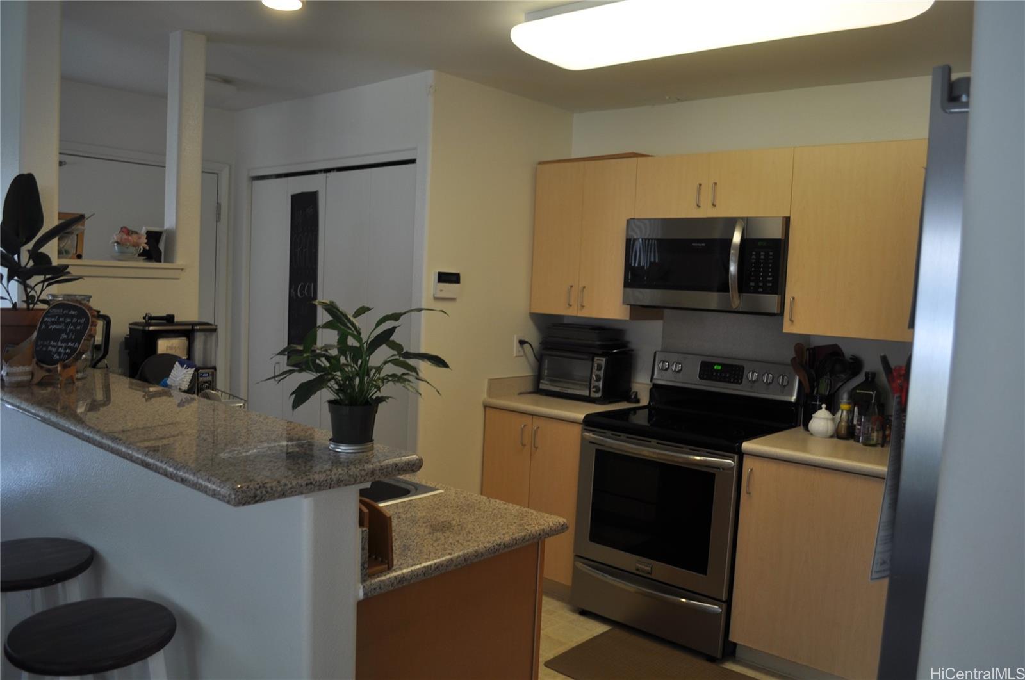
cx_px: 512
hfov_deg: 67.5
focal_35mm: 27
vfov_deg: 47.8
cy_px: 340
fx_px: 768
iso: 200
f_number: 3.5
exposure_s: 1/30
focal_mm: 18
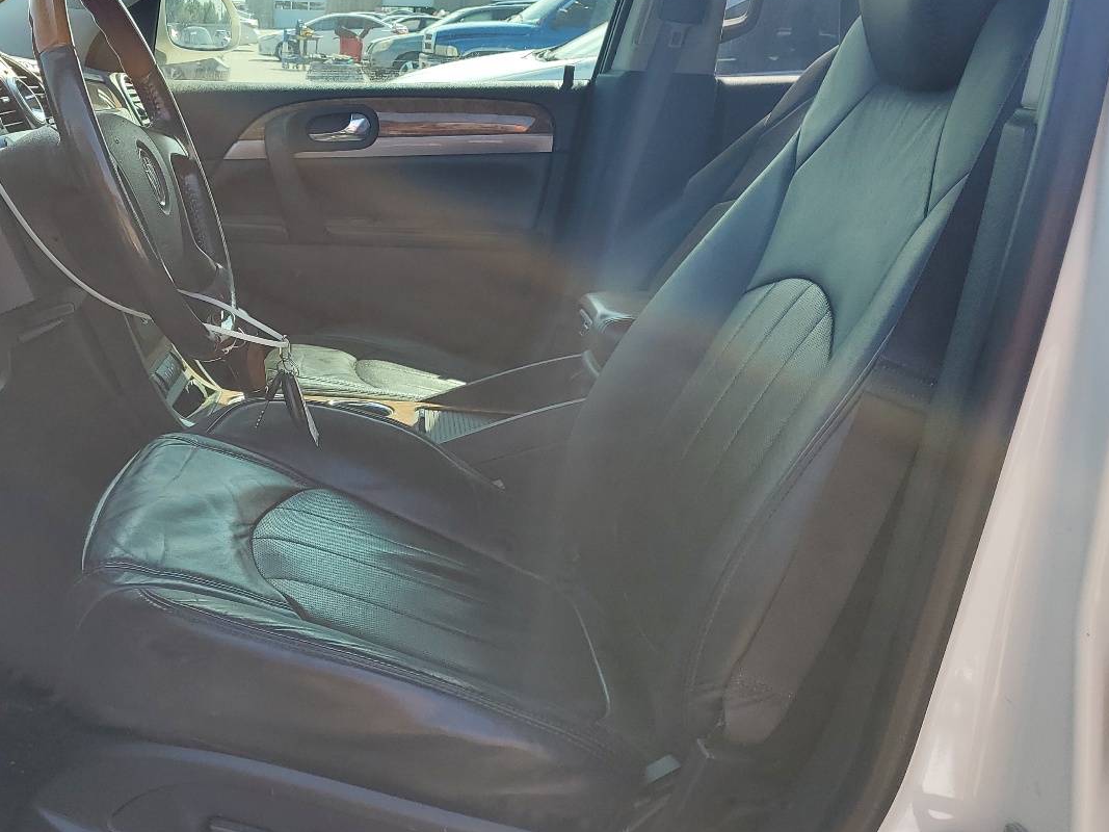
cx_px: 315
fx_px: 1249
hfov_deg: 46.6
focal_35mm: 39
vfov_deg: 36.8
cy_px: 360
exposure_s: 1/714
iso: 50
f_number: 1.5
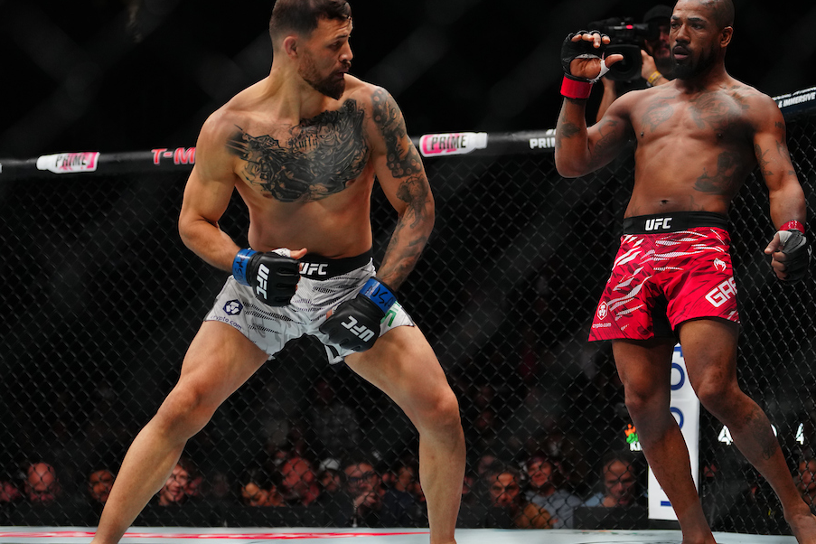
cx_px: 472
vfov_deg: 14.7
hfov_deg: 21.9
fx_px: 2108
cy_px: 248
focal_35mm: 93
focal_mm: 70
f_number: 2.8
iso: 1600
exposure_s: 1/1000
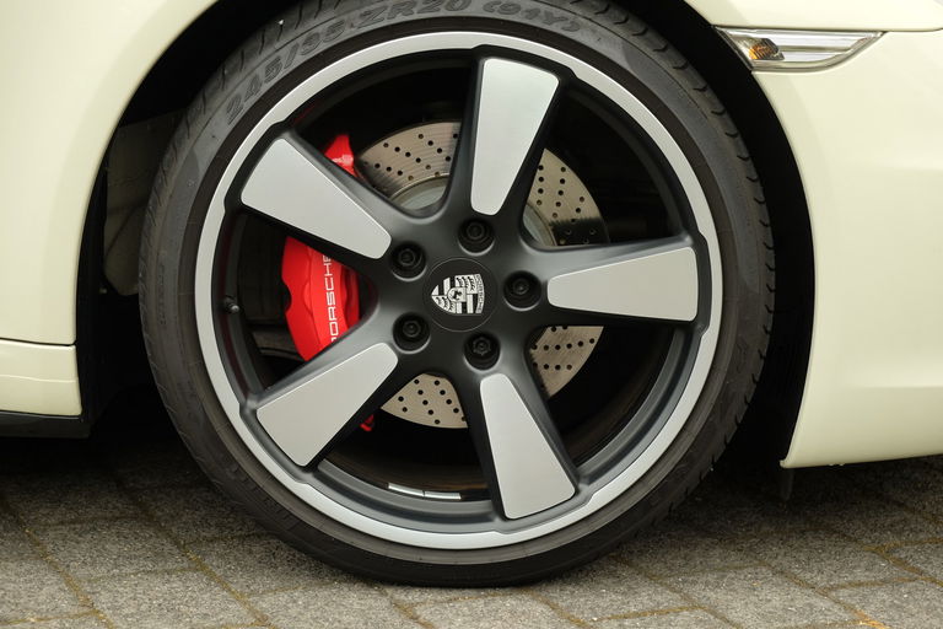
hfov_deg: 25.7
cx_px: 472
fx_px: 2069
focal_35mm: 79
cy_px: 314
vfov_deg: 17.3
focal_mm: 52.7
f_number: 4.5
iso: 200
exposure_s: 1/125
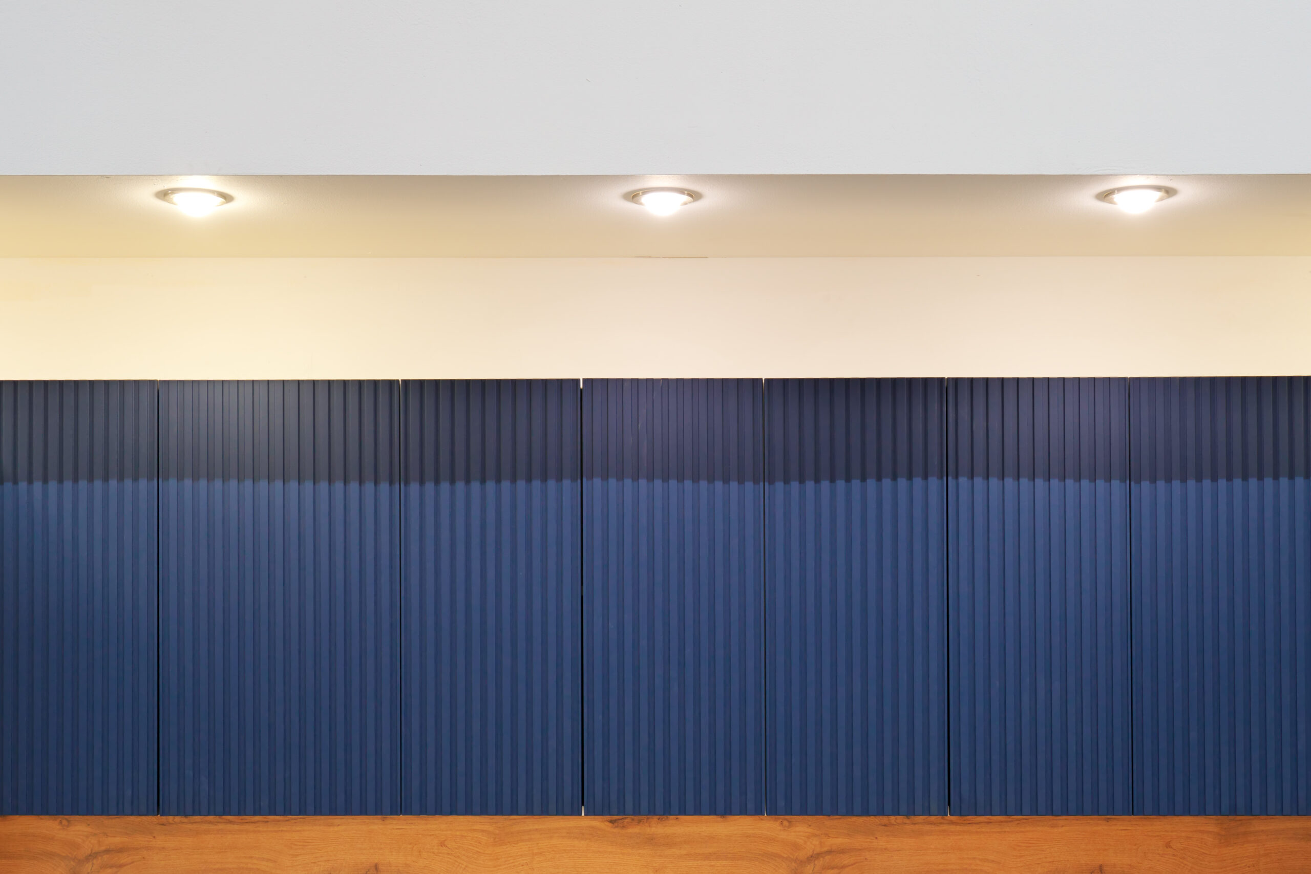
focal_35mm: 48
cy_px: 437
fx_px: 1748
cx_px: 656
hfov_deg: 41.1
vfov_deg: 28.1
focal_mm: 32
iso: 200
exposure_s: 1/10
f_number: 5.6
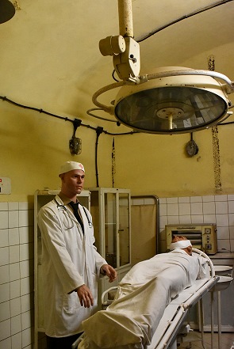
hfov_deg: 29.9
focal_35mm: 45
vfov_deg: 43.6
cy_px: 174
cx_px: 117
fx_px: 438
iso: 2000
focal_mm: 30
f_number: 7.1
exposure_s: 1/125
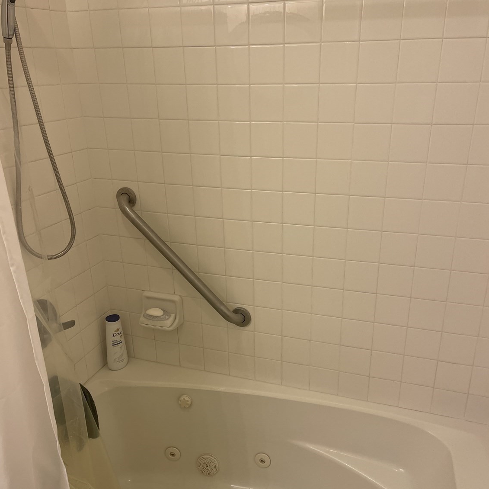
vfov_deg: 53.9
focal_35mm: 30
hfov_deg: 54.0
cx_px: 248
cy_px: 277
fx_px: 479
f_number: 1.6
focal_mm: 5.1
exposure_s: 1/120
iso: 125
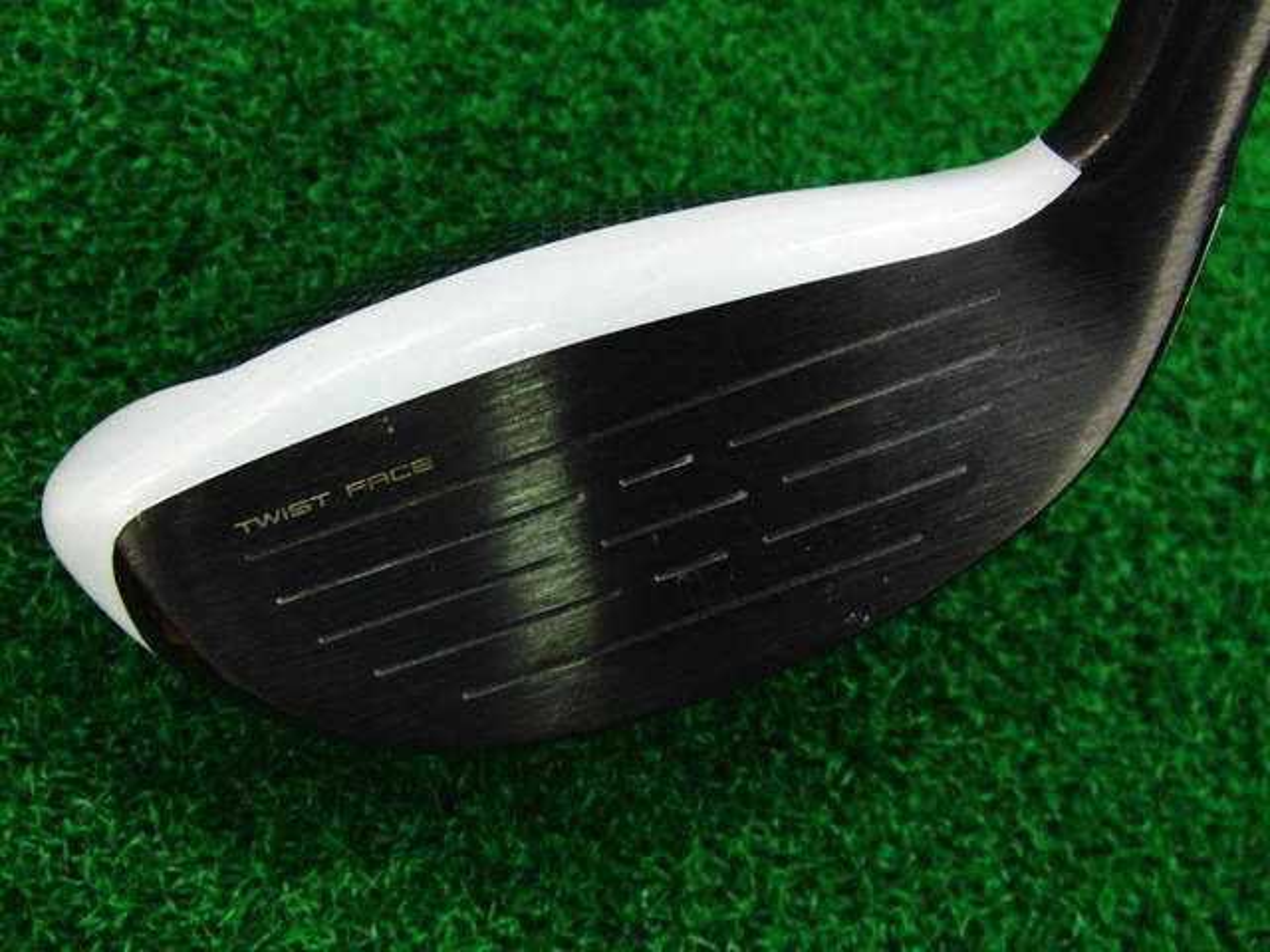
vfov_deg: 38.7
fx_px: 1357
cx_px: 635
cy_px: 476
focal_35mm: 37
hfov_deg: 50.1
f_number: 3.6
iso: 400
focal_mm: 6.42
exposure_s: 1/40
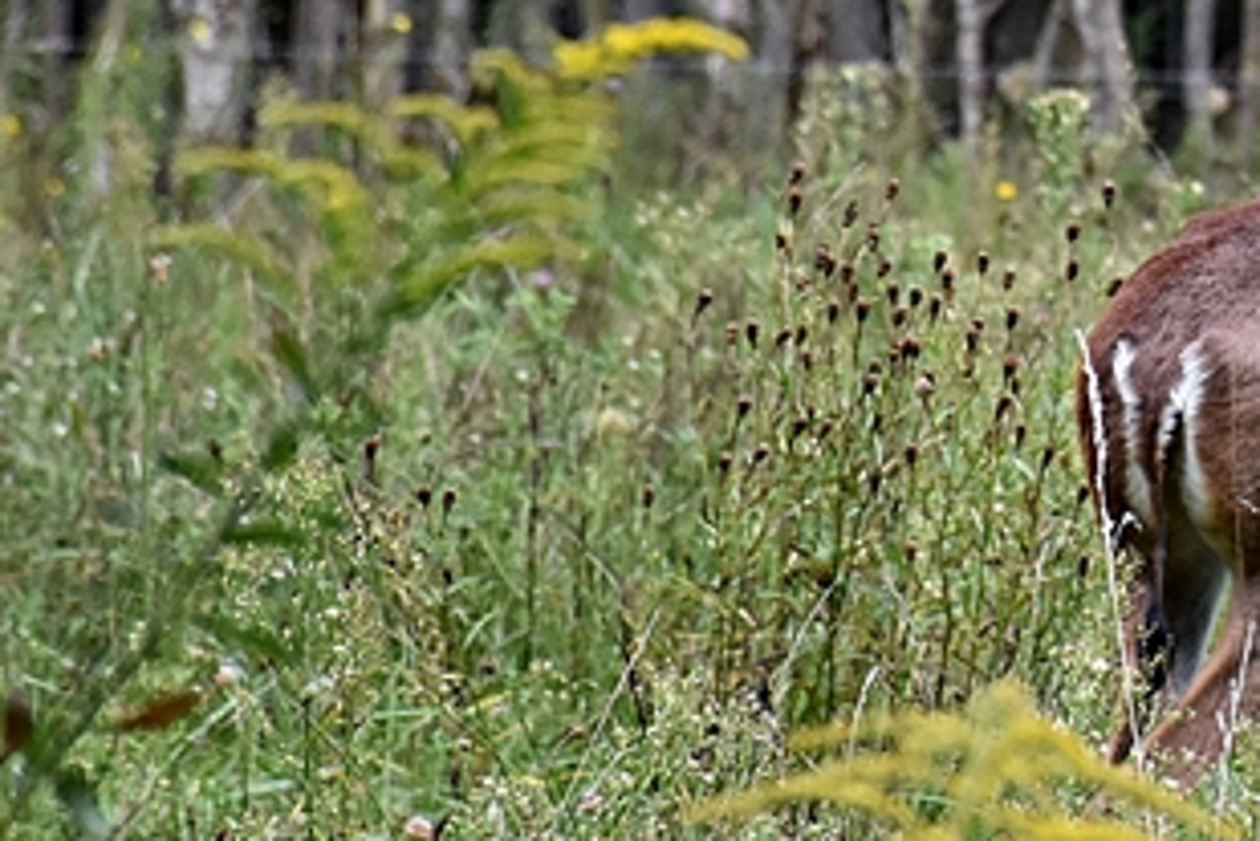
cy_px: 112
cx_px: 1508
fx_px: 24300
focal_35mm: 694
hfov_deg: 3.0
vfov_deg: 2.0
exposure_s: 1/500
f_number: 5.6
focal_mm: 140
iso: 1000
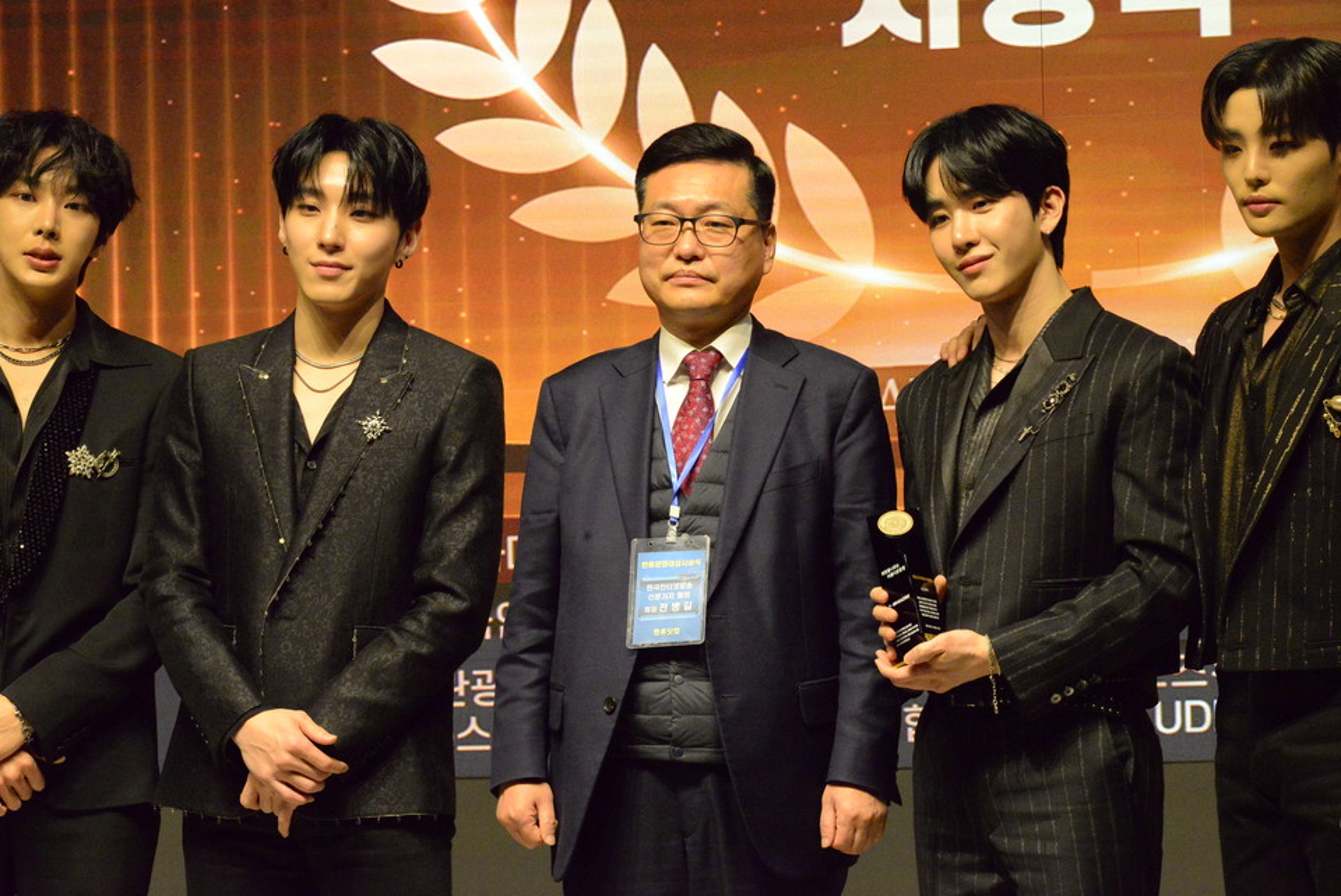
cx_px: 670
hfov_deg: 10.3
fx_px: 7453
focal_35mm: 200
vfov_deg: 6.9
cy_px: 448
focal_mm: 200
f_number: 14
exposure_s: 1/320
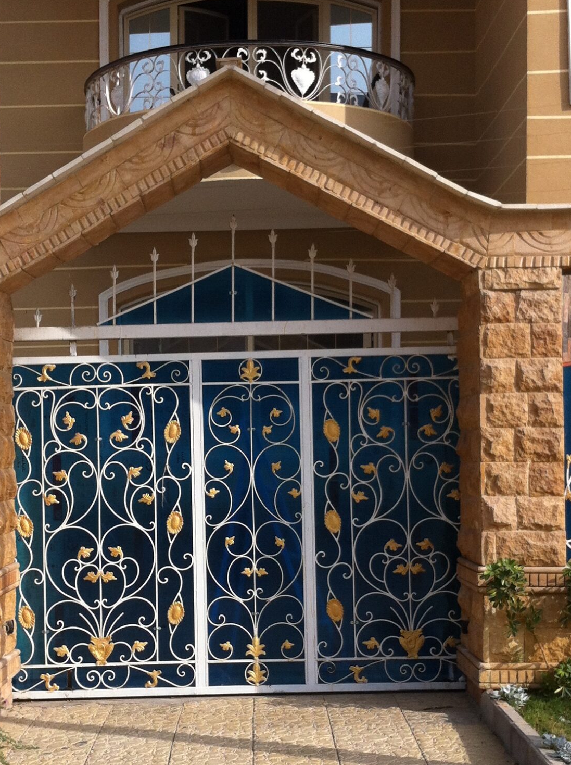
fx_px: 1345
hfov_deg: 23.9
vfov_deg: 31.6
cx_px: 233
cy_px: 460
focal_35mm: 61
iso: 80
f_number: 2.8
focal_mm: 3.85
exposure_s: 1/1117
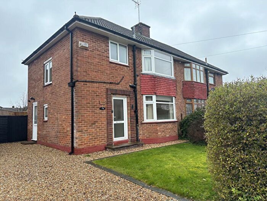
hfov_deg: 71.6
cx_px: 134
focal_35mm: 24
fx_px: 185
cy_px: 100
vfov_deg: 56.8
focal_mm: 6.86
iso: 100
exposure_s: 1/166
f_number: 1.78
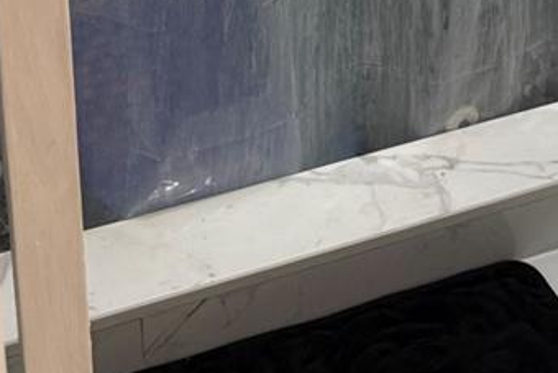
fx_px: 1365
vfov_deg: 13.4
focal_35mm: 88
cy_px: -365
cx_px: 460
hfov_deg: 22.7
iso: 200
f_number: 1.78
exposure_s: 1/120
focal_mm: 6.76
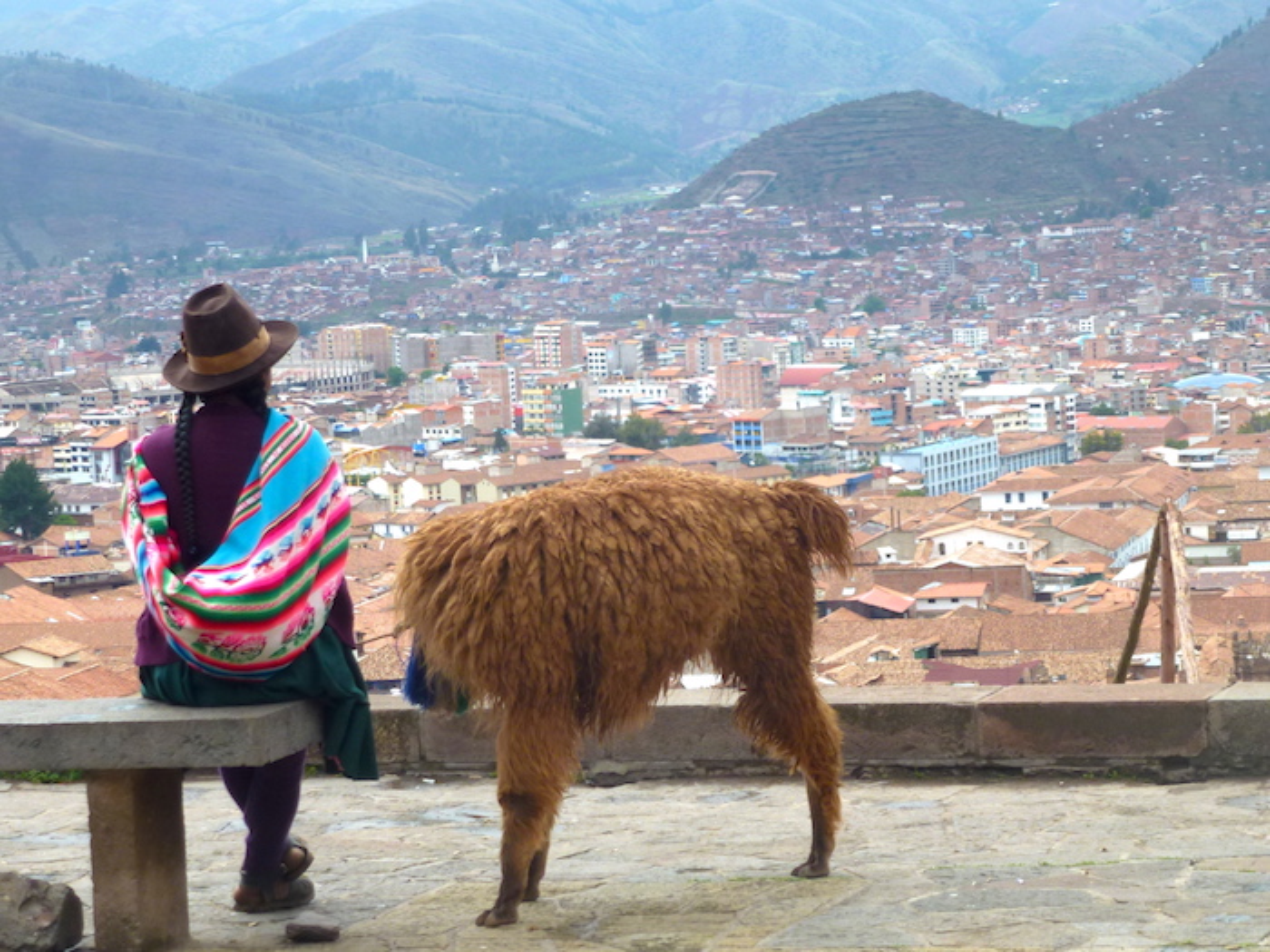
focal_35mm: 133
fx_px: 4880
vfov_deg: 11.1
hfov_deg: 14.8
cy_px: 476
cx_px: 635
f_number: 5.1
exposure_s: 1/200
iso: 100
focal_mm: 21.7
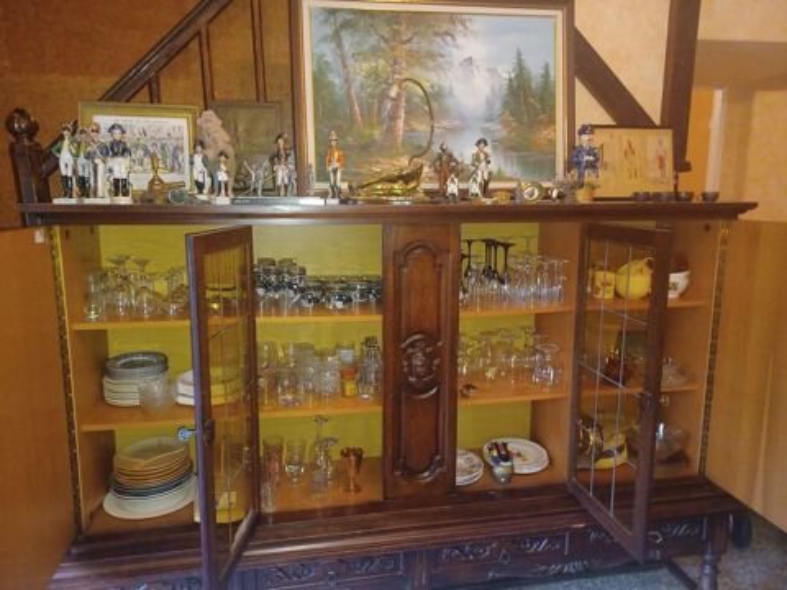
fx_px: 568
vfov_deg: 54.9
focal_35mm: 25
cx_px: 394
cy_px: 295
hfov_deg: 69.4
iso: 1250
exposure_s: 1/20
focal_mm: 4.6
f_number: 1.8
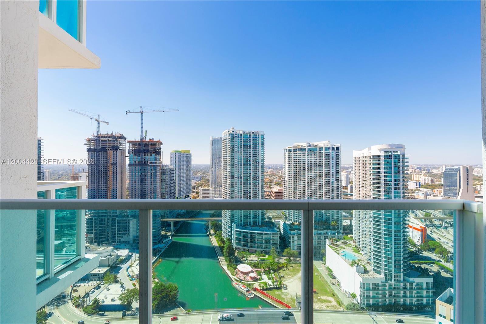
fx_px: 223
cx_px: 243
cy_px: 162
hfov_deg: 95.0
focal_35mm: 16
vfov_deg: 72.0
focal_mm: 11
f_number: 7.1
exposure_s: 1/320
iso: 250
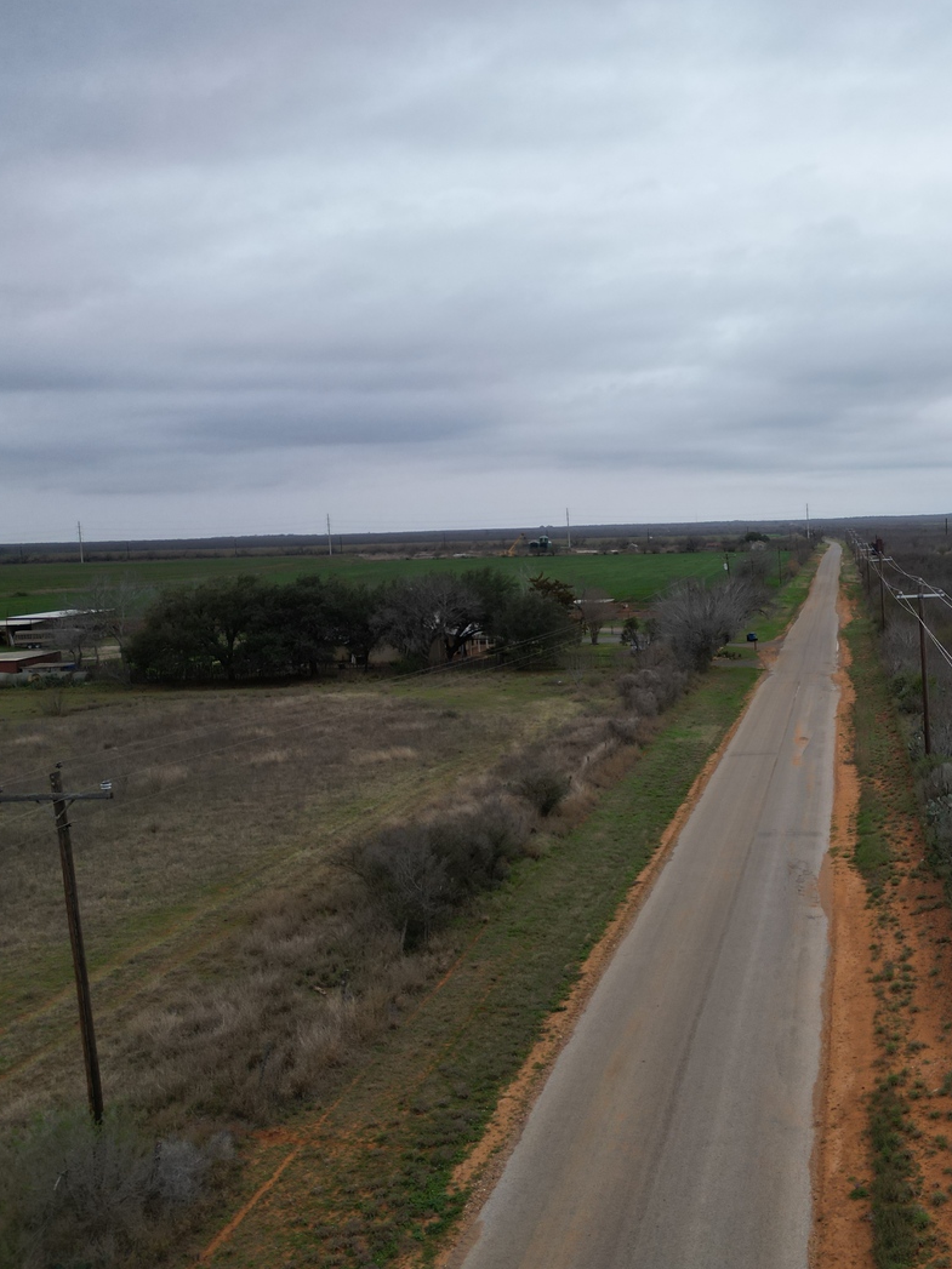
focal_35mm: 33
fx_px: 1210
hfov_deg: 39.8
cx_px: 856
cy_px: 624
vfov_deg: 55.4
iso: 120
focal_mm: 6.72
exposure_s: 1/350
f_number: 1.7
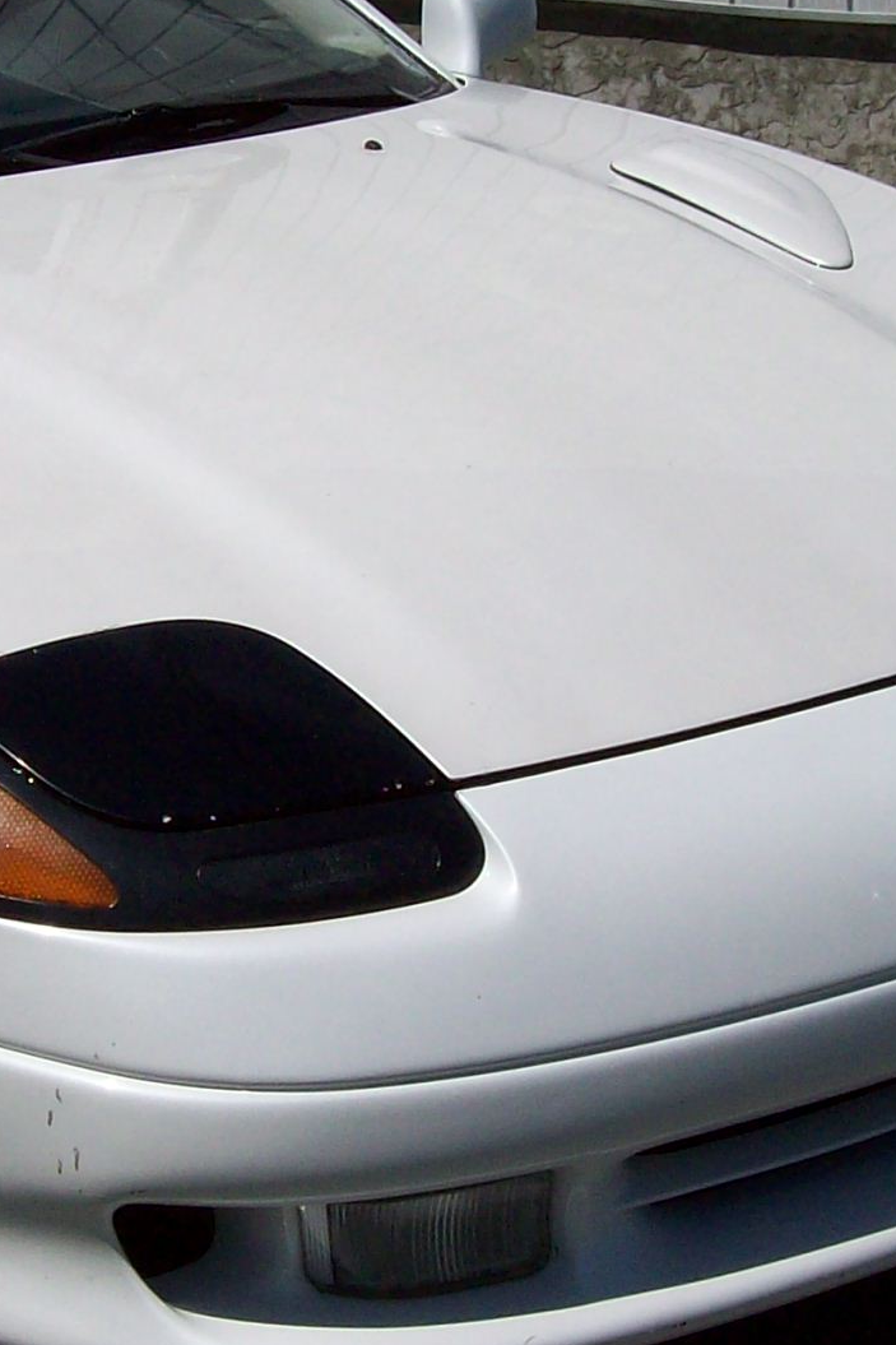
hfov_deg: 14.7
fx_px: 3436
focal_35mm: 92
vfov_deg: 22.1
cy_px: 634
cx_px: 96
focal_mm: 6
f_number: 4.8
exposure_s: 1/1401
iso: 80
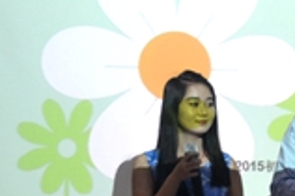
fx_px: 1367
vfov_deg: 8.2
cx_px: 549
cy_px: 137
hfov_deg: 11.4
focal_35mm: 167
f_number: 3.8
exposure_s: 1/60
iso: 400
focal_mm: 22
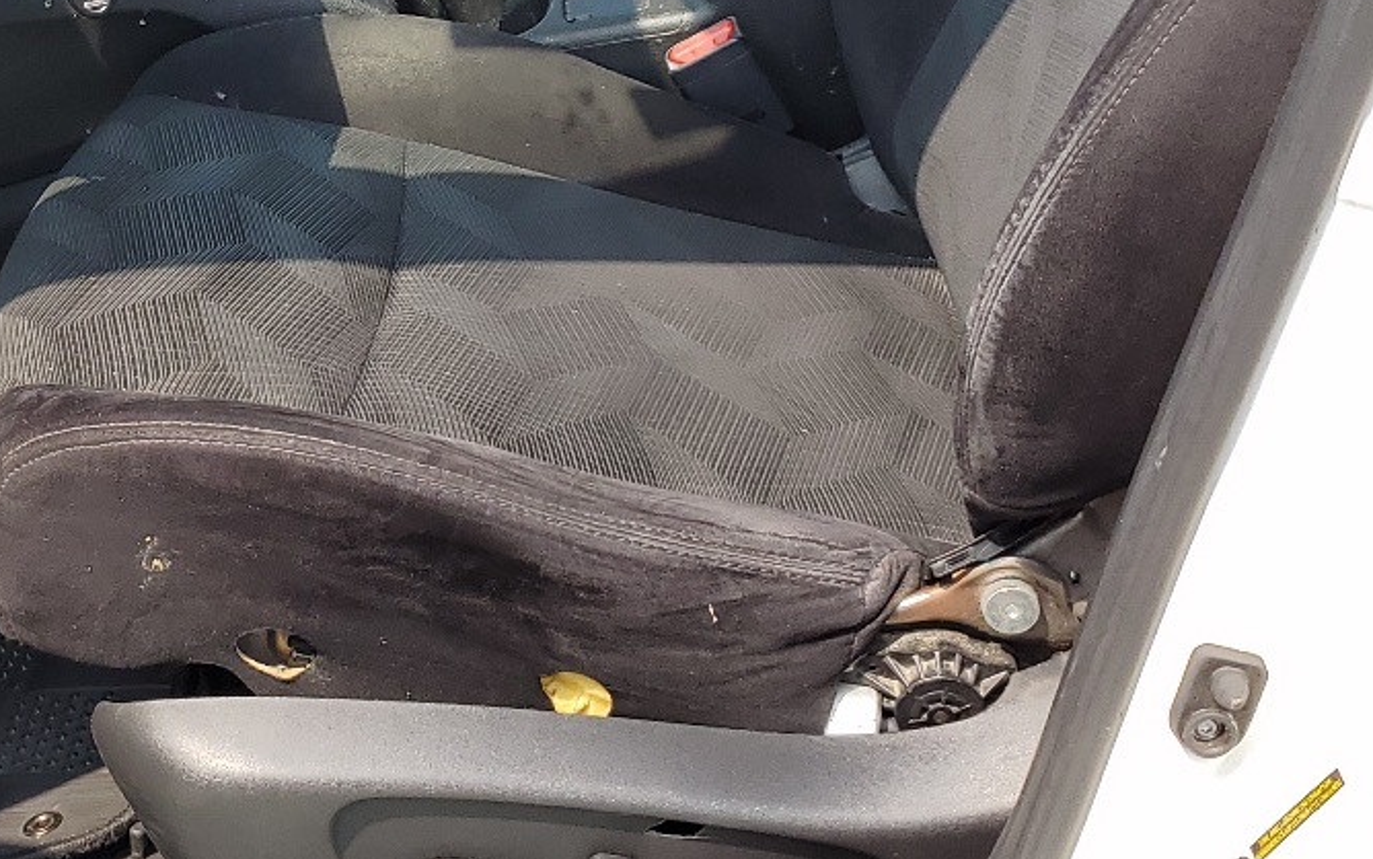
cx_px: 356
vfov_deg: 19.3
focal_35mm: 66
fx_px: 2470
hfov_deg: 30.6
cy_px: 35
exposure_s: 1/1000
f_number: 1.5
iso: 50
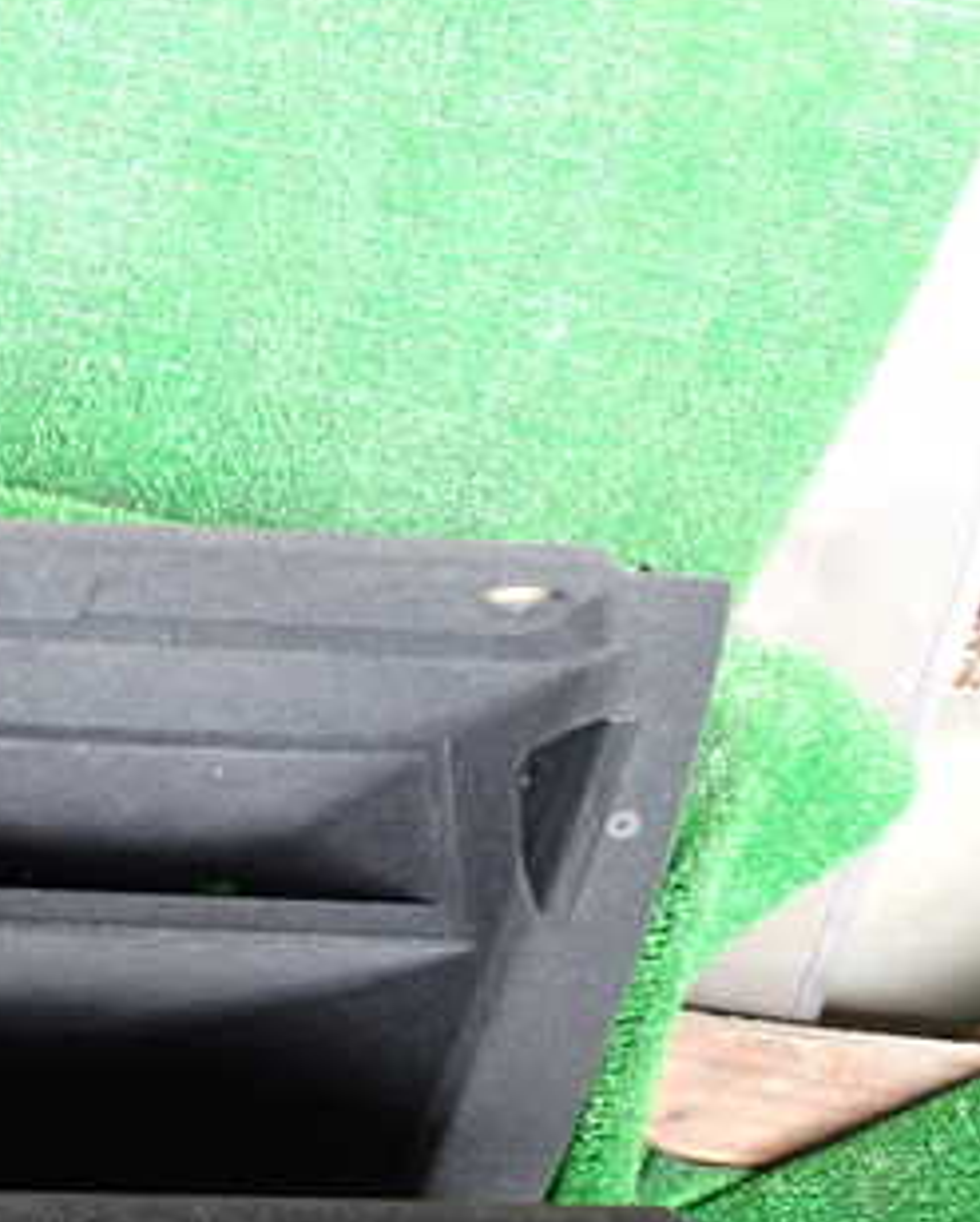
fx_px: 2063
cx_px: -206
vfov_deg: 32.8
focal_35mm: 57
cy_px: 766
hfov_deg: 24.2
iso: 200
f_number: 2.3
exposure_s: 1/30
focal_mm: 5.4
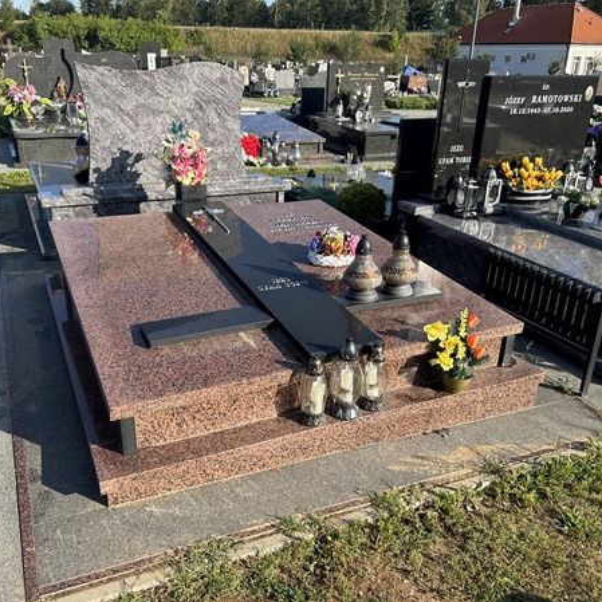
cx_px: 290
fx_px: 610
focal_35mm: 31
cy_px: 303
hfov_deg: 52.5
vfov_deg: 52.5
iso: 50
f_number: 1.5
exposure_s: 1/1698
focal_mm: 5.7
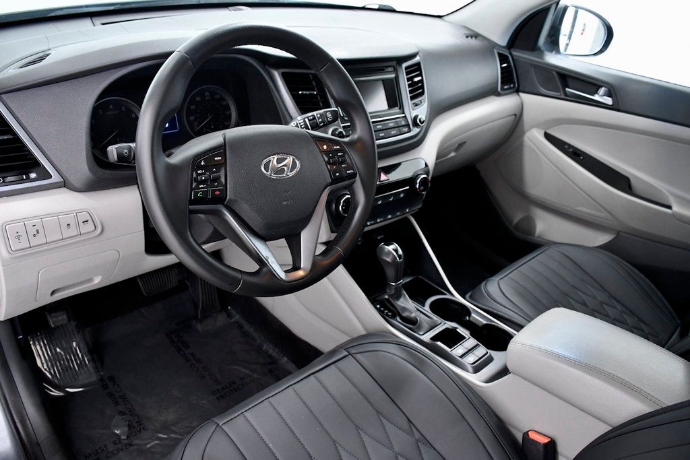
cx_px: 345
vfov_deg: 47.9
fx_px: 518
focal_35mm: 27
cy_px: 230
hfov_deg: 67.4
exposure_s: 1/125
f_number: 5.6
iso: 2500
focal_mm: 18
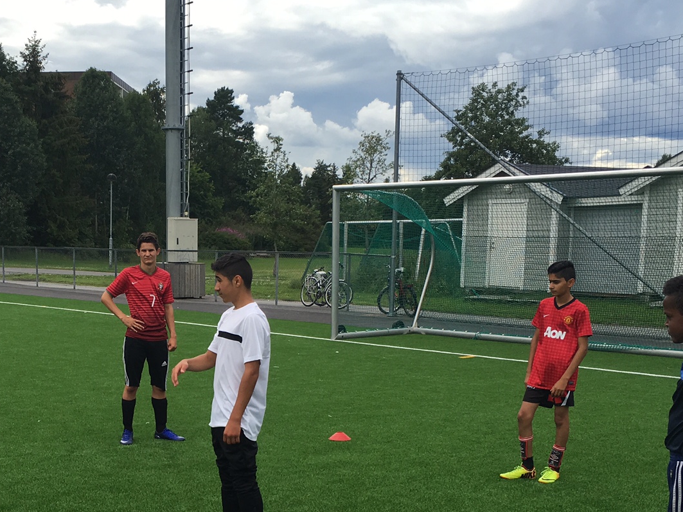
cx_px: 186
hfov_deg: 34.3
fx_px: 1085
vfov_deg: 26.2
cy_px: 394
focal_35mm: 55
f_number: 2.2
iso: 25
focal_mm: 4.15
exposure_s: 1/646
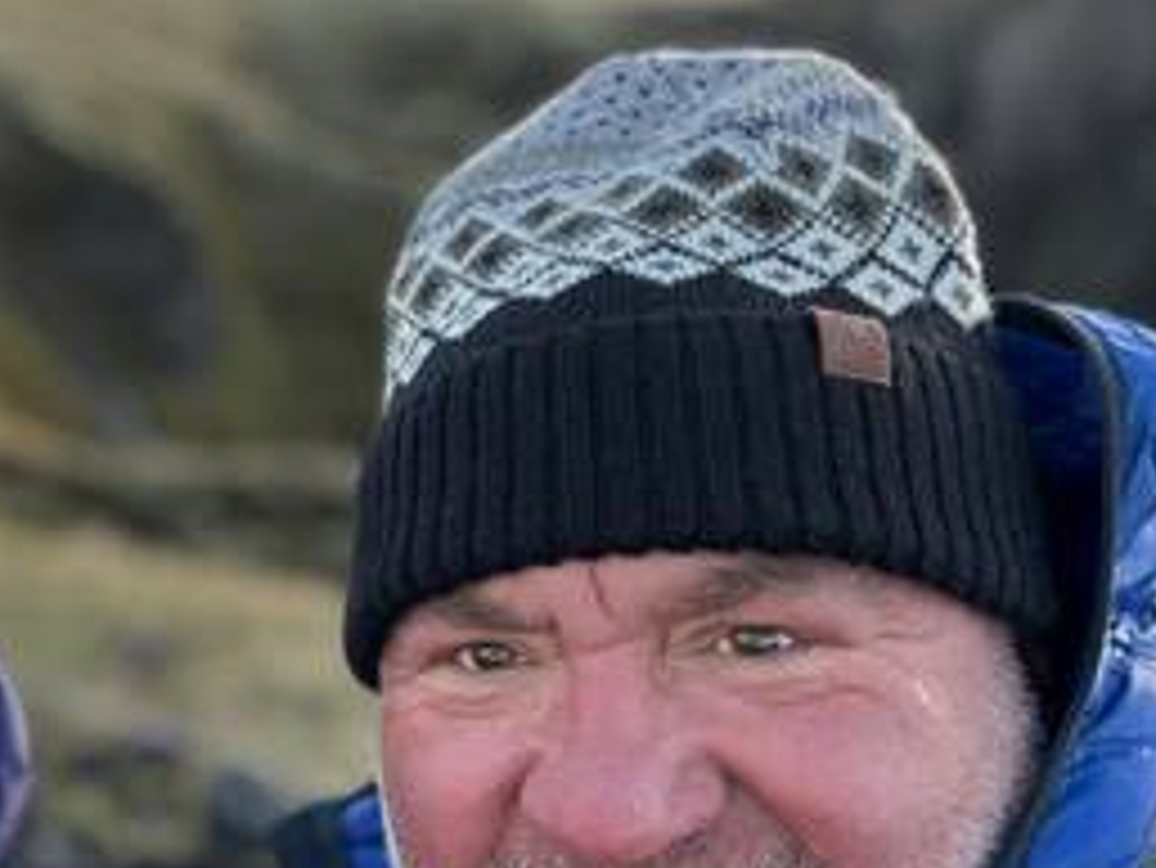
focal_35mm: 43
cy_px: 513
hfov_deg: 41.2
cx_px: 166
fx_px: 1437
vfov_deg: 33.5
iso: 80
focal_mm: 2.69
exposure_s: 1/206
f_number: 1.9
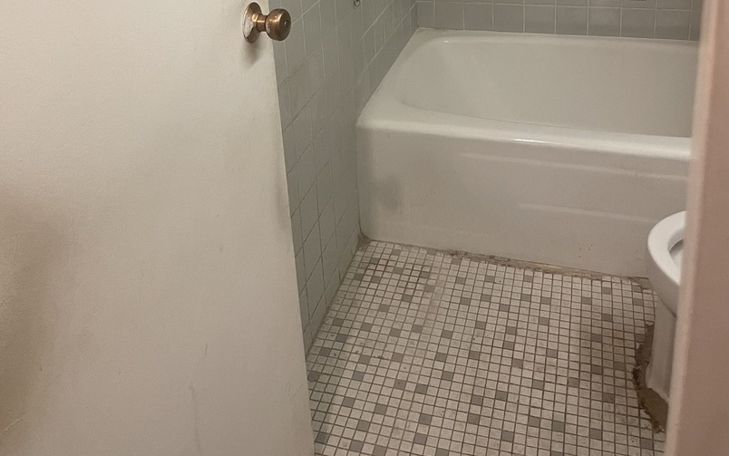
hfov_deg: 52.7
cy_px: -7
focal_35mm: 37
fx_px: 735
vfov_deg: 31.7
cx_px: 366
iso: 200
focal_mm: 4.2
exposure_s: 1/60
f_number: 1.6
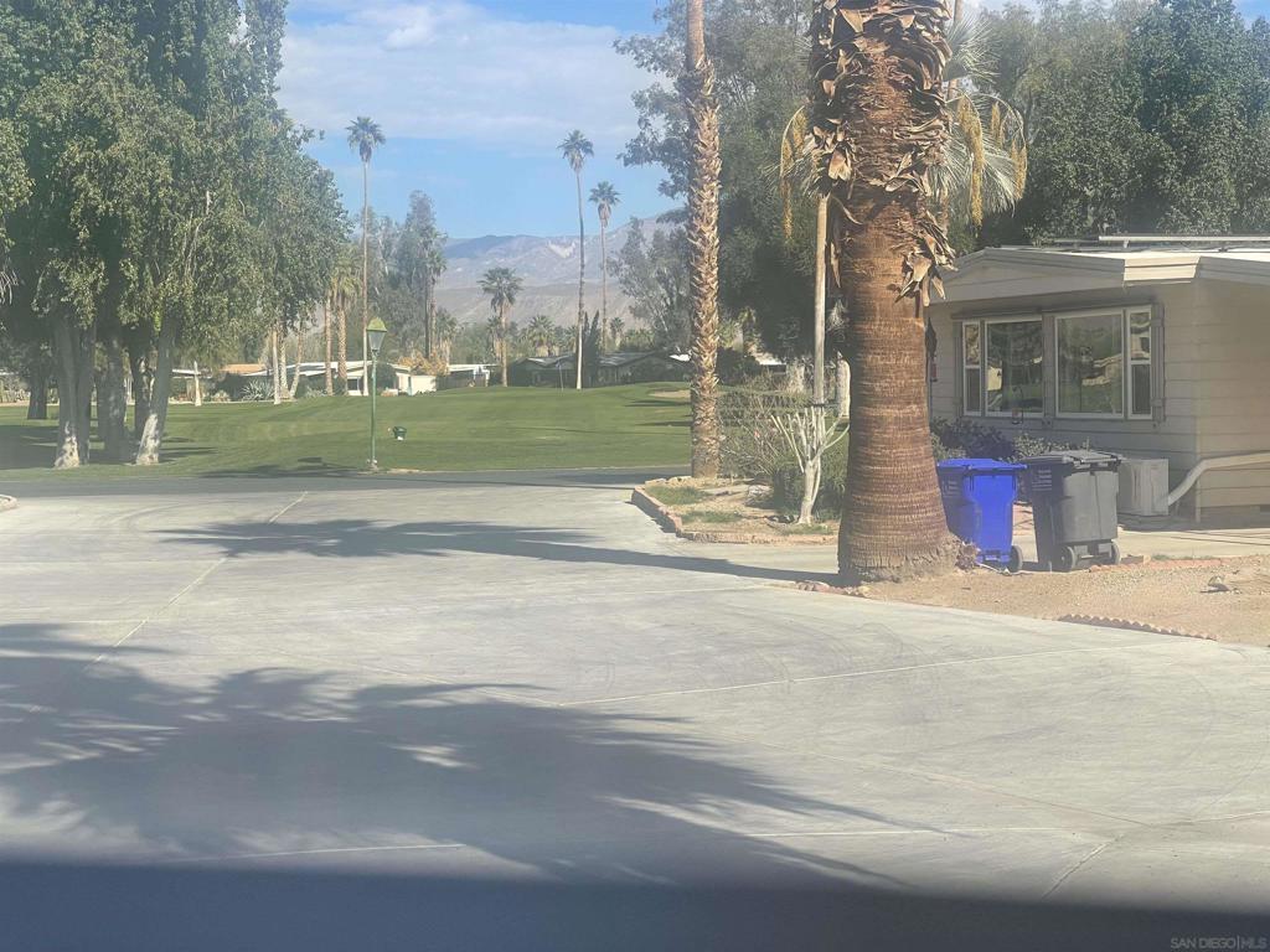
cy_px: 476
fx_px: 2348
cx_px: 635
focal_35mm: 64
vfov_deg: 22.9
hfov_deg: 30.3
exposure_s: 1/1220
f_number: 2.2
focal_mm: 7.5
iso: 20
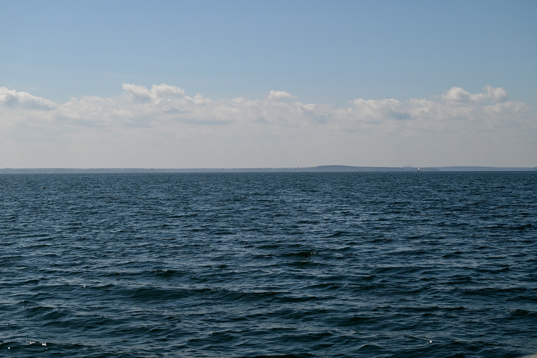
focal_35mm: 70
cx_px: 268
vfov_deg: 19.5
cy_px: 179
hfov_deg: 28.8
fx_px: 1044
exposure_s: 1/800
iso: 100
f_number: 7.1
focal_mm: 70
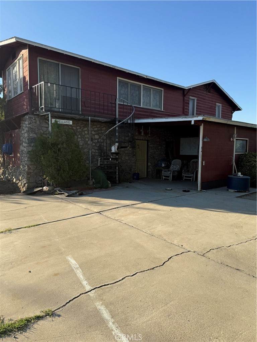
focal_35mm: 24
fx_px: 238
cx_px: 128
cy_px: 171
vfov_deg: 71.6
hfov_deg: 56.8
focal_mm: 6.76
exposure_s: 1/2110
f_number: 1.78
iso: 80
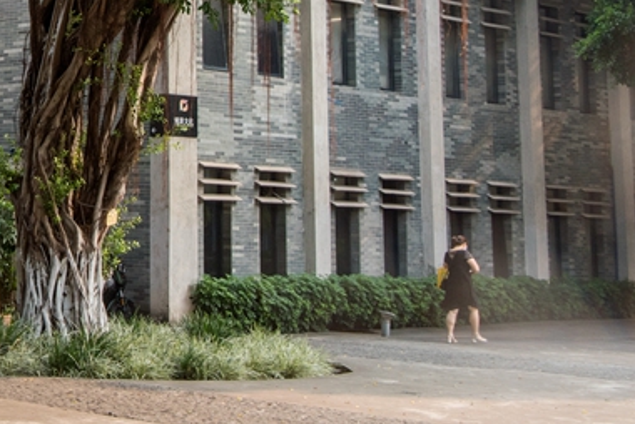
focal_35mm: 91
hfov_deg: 20.2
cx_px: -224
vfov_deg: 14.7
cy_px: -39
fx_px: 1606
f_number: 11
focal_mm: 32
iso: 250
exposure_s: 1/100
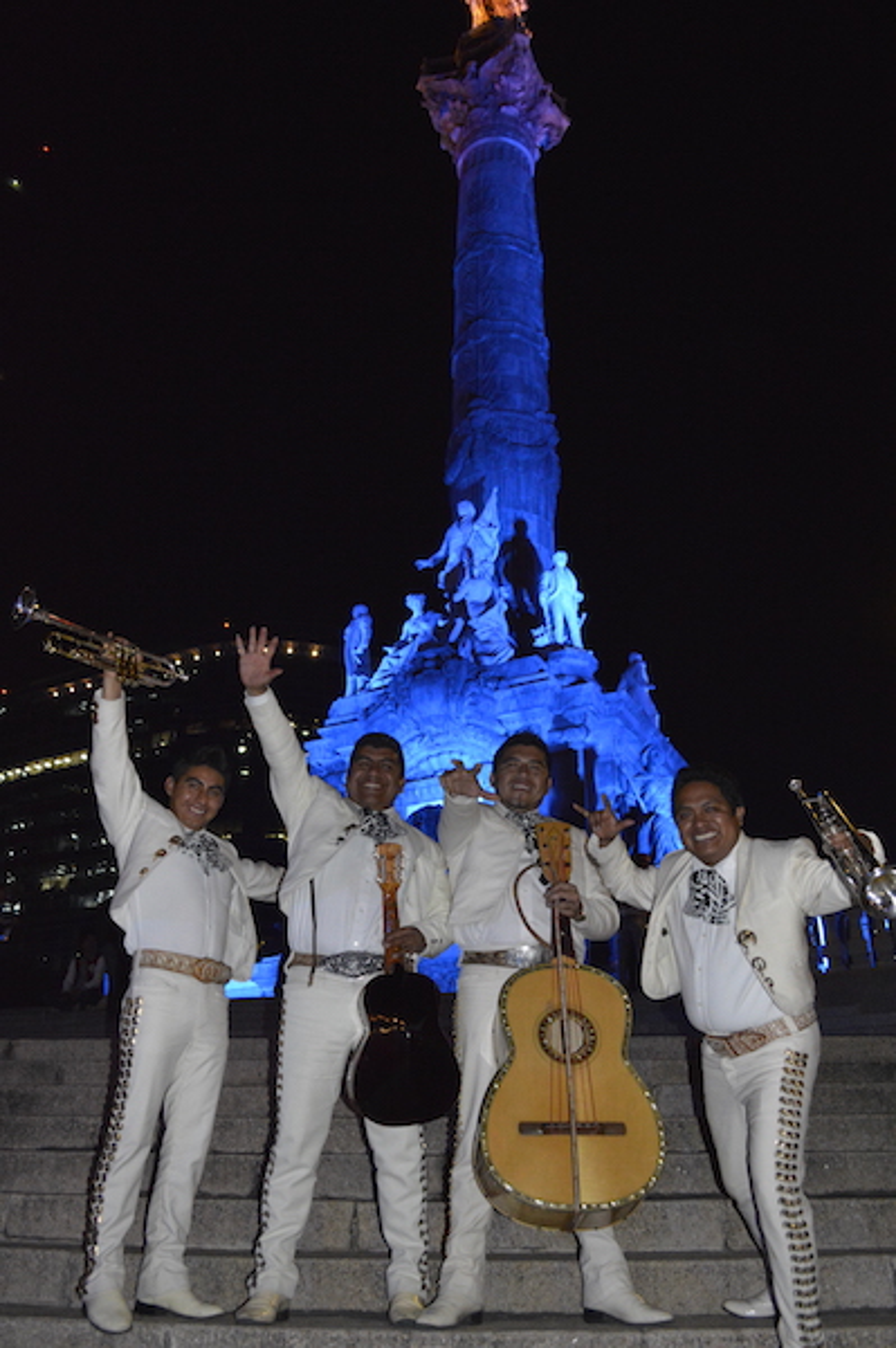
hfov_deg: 43.5
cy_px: 674
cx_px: 448
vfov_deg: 62.0
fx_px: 1122
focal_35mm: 30
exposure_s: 1/60
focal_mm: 20
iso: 3200
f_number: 3.8
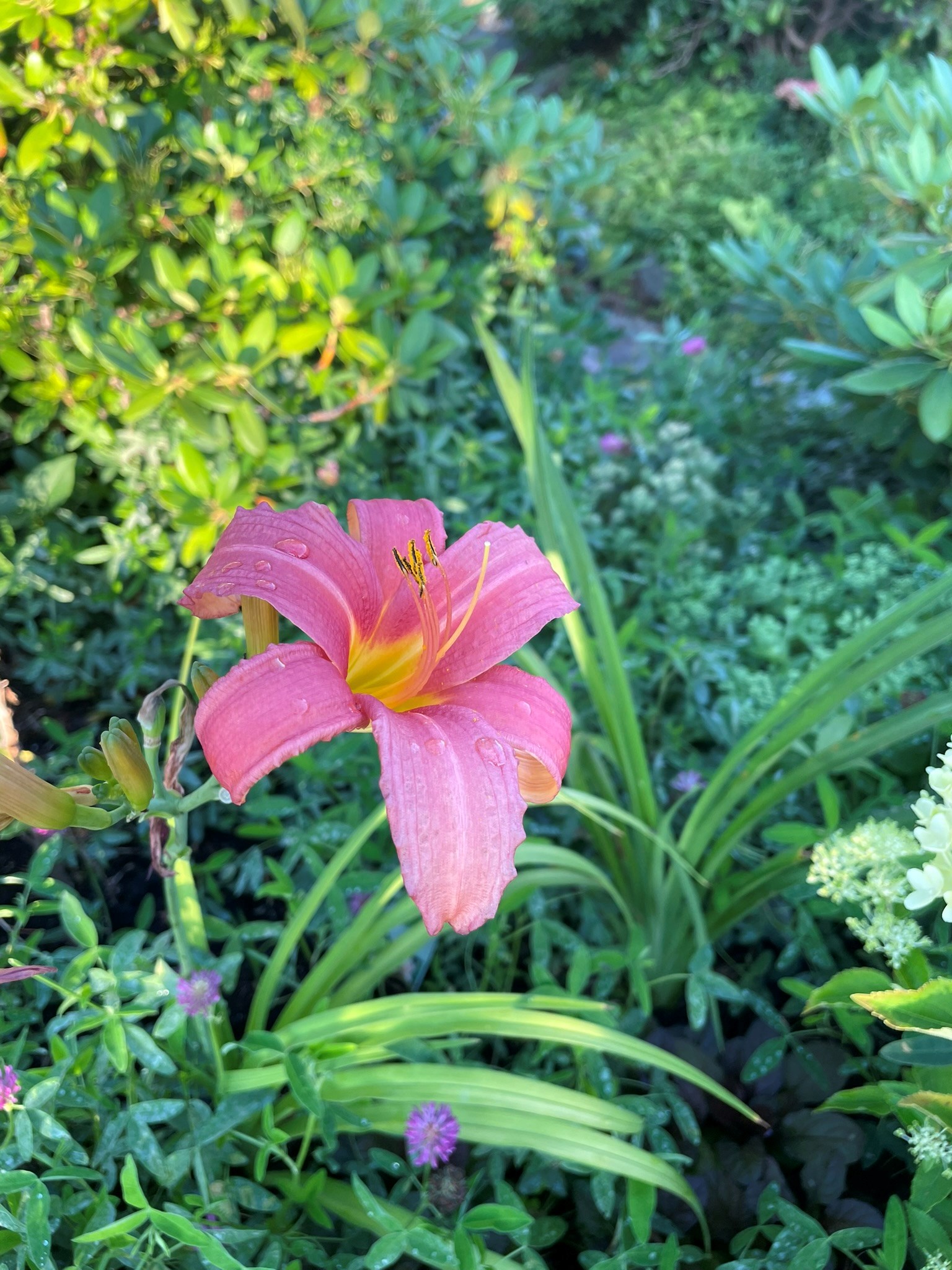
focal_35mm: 26
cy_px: 635
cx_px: 476
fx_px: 953
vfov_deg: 67.3
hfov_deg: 53.1
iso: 40
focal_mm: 4.2
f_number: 1.6
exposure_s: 1/121
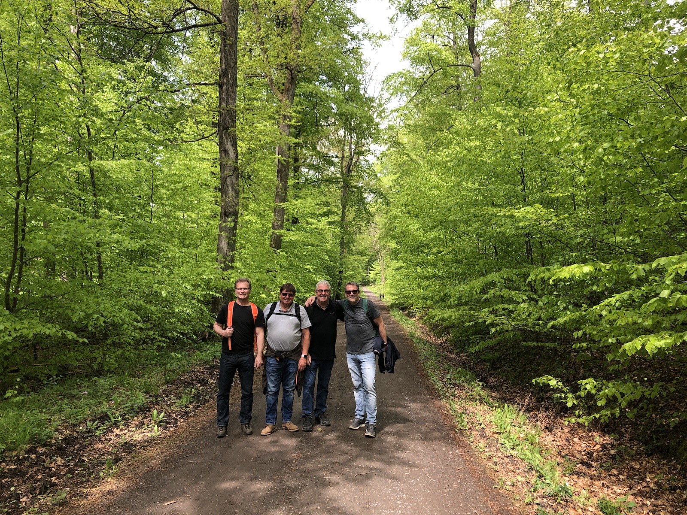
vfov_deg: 49.7
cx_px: 344
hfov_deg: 63.4
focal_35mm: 28
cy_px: 258
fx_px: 556
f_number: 1.8
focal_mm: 3.99
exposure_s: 1/335
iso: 20
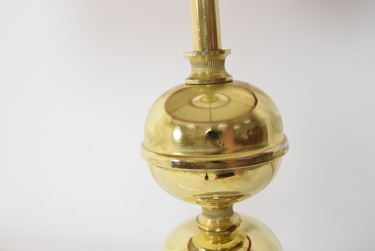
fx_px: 407
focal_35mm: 39
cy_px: 126
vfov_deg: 34.3
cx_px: 188
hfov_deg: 49.5
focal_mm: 26
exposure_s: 1/160
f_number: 6.3
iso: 1600
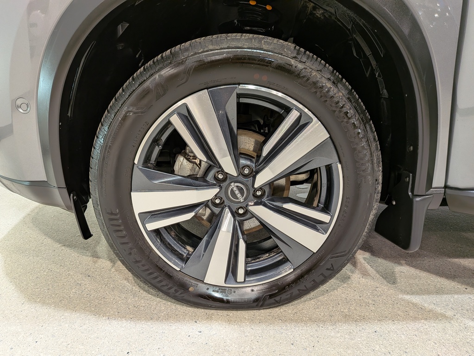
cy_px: 178
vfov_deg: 56.8
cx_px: 237
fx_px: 329
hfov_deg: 71.6
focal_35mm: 24
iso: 57
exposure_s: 1/40
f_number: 1.7
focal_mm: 4.53
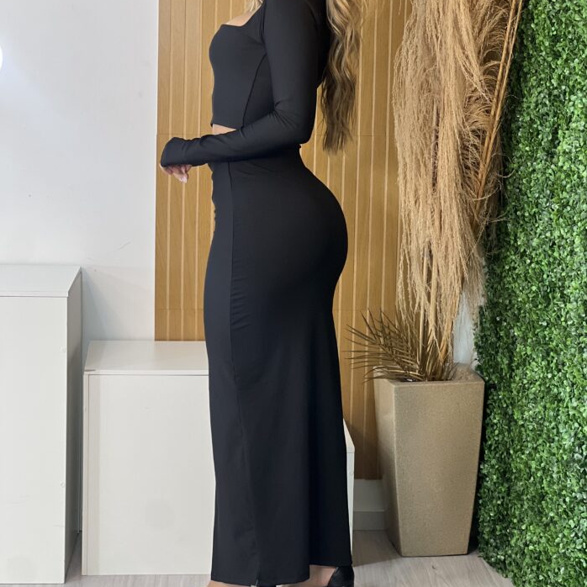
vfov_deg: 19.1
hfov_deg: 19.1
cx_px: 294
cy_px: 260
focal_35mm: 91
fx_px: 1746
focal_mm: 9
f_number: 2.8
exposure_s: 1/120
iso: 125
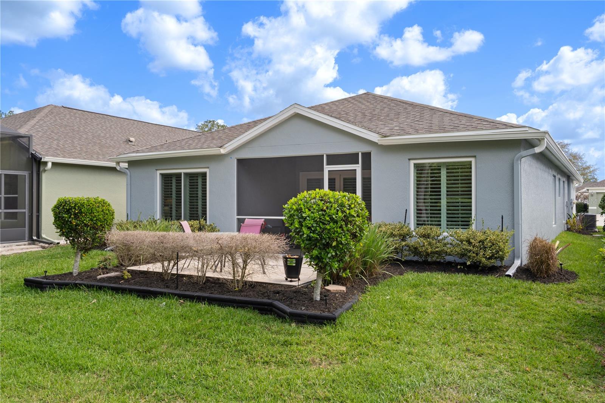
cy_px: 202
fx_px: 521
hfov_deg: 60.3
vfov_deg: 42.3
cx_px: 302
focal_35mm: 31
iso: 320
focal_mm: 31
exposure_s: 1/30
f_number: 9
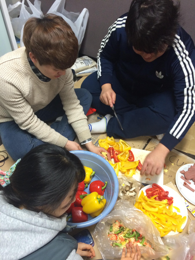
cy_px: 130
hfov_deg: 48.2
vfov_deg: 61.7
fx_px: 218
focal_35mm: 29
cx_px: 98
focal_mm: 4.15
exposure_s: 1/30
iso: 160
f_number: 2.2
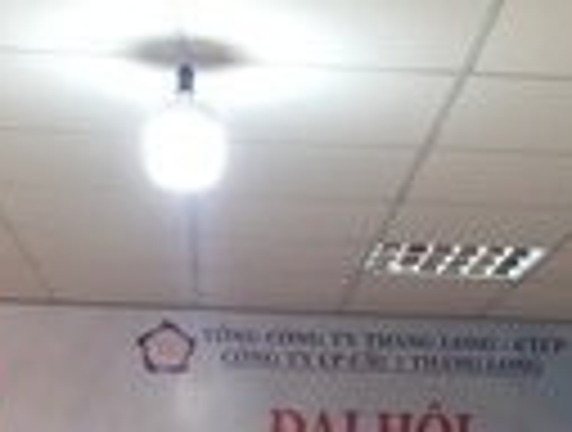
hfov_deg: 21.5
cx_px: 342
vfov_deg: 15.7
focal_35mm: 91
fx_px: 1508
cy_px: 531
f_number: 2.2
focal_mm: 4.15
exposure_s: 1/33
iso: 50
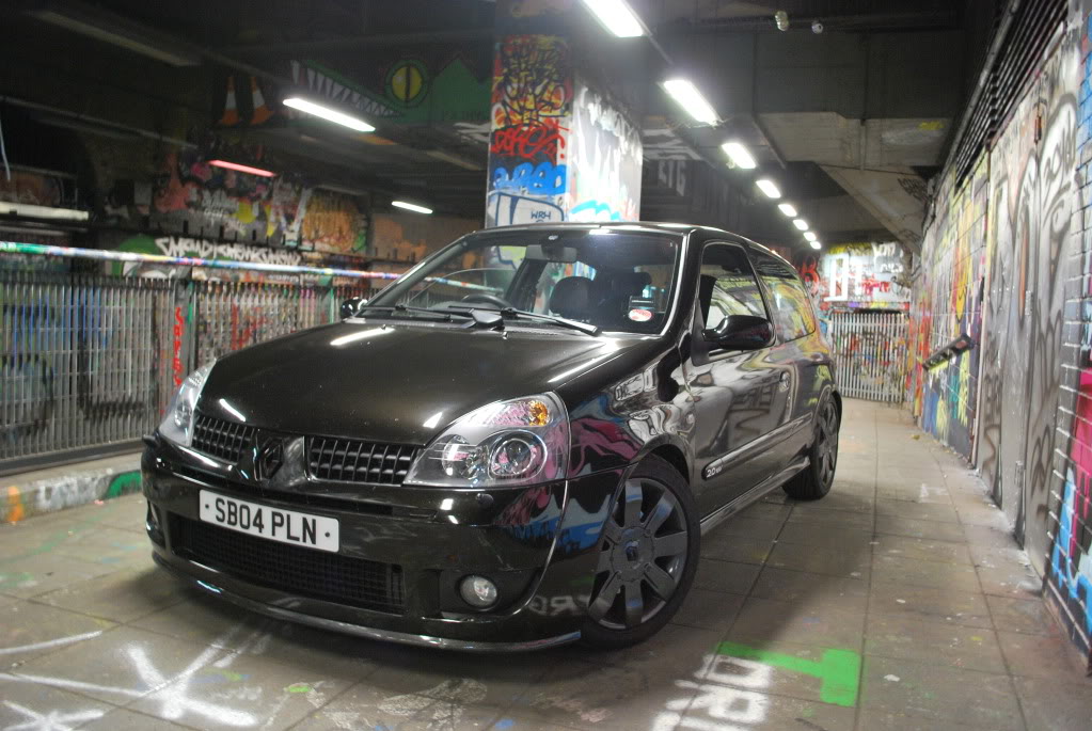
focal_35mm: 30
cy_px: 366
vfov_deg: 43.7
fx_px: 911
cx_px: 546
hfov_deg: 61.9
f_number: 3.8
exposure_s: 1/10
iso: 800
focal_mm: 20
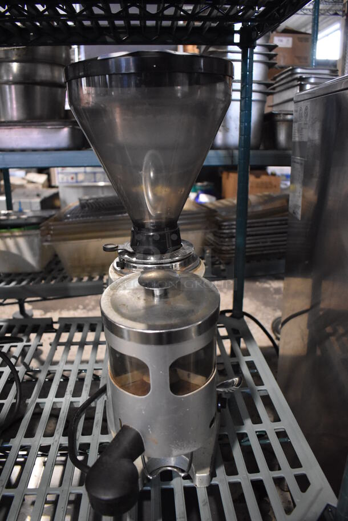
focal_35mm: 27
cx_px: 174
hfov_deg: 48.0
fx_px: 391
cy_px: 260
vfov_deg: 67.3
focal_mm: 18
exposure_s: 1/125
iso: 4000
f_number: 3.5
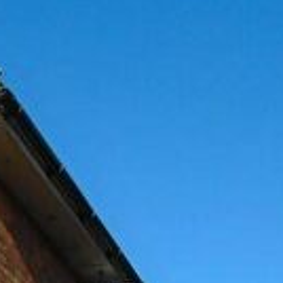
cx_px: -133
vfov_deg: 13.1
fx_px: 1110
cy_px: 514
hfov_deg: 13.7
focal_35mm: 120
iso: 100
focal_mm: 4.6
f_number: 8
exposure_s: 1/200
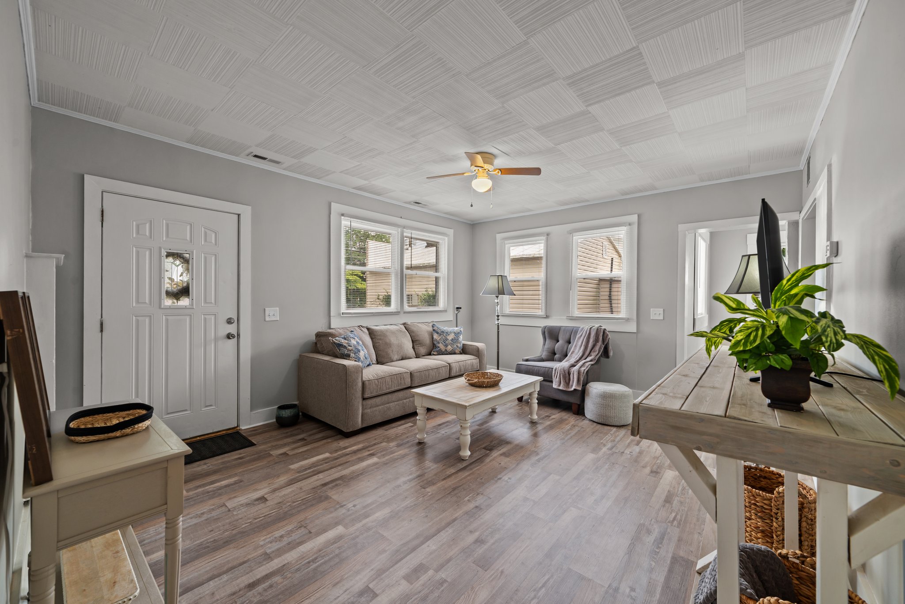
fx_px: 352
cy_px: 302
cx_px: 452
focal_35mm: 14
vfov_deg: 81.3
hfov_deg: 104.2
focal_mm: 14
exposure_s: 1/5
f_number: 8
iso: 250
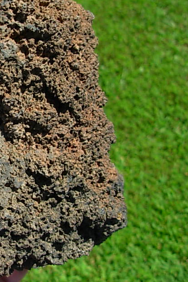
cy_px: 110
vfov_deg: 30.9
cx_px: -18
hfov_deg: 20.0
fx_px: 509
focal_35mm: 65
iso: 50
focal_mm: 6.3
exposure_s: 1/995
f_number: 2.9
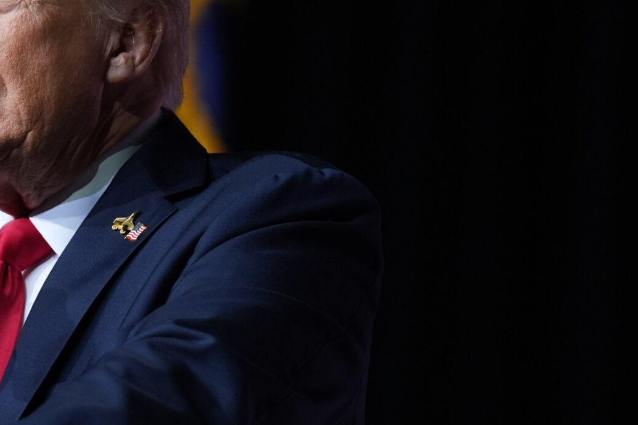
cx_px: -30
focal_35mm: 428
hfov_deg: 4.8
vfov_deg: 3.2
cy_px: 260
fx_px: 7585
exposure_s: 1/500
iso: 1250
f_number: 2.8
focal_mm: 173
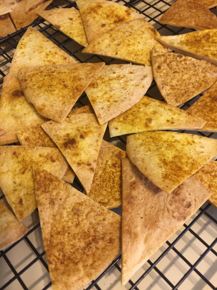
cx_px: 108
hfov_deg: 48.2
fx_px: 242
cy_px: 145
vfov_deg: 61.7
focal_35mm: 29
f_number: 2.2
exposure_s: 1/30
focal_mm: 4.15
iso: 125
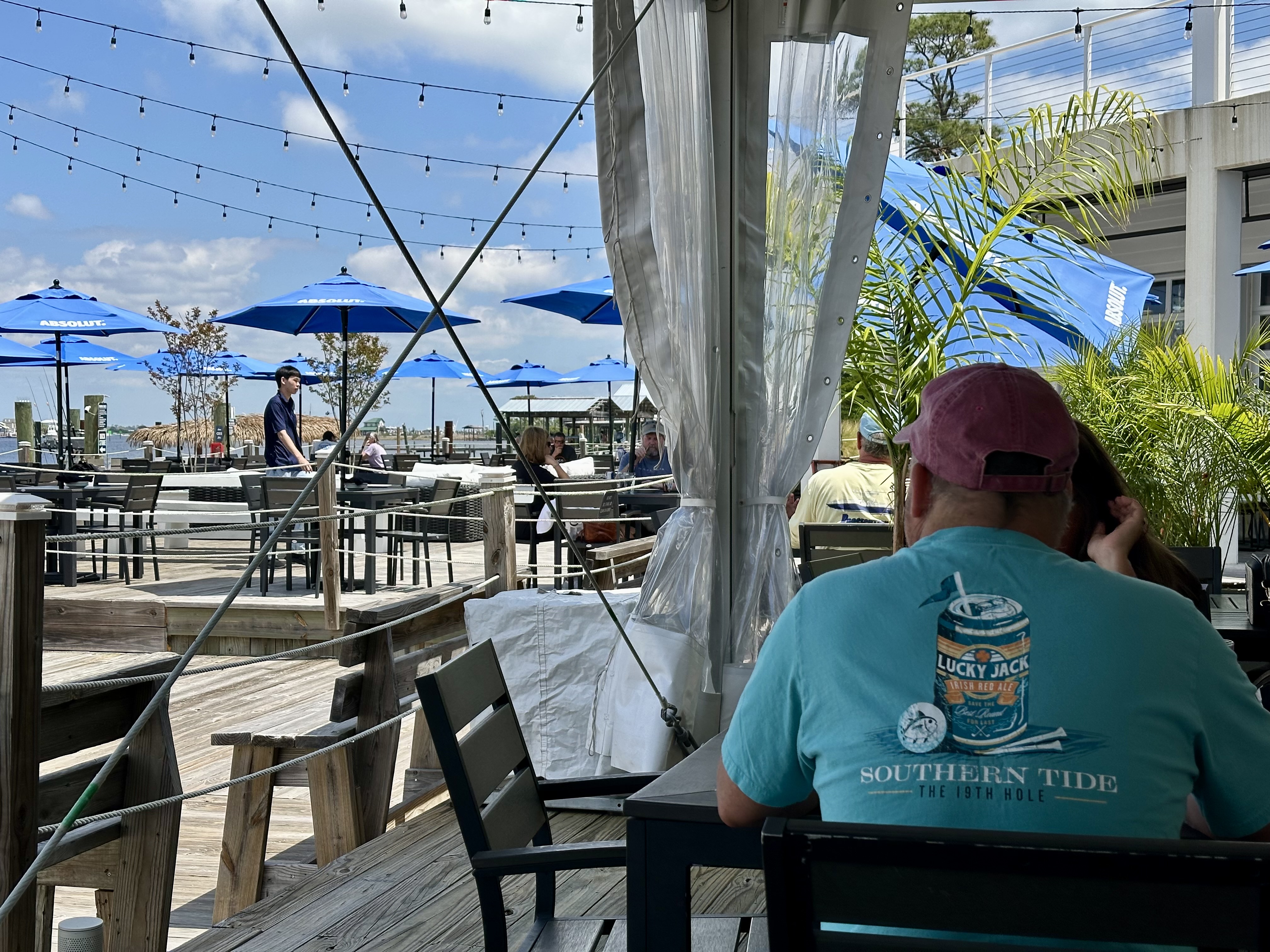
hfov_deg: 39.7
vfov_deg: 30.3
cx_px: 635
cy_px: 476
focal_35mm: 48
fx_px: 1761
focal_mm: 6.86
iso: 64
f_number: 1.78
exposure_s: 1/3597
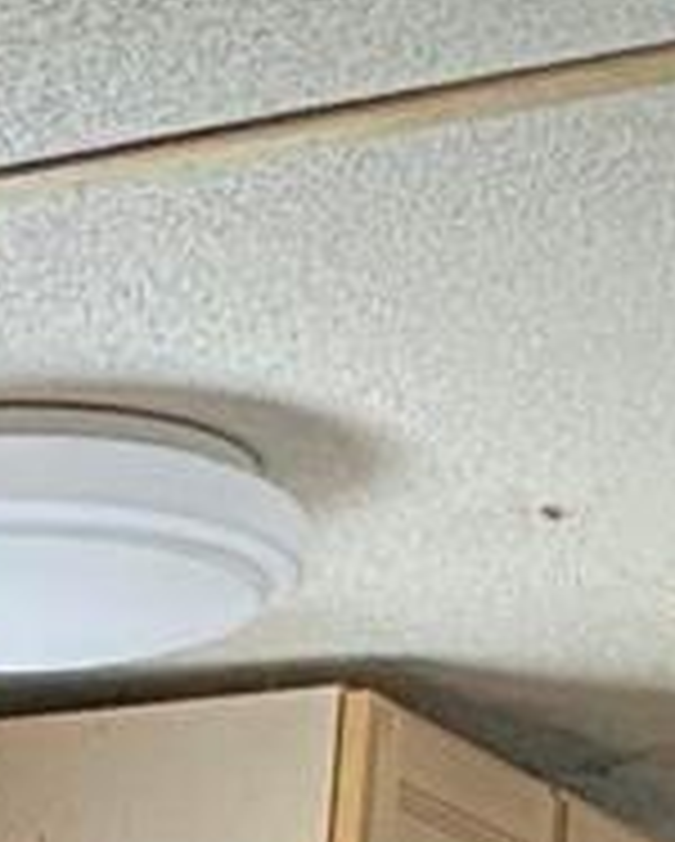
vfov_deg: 7.5
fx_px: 5186
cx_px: -927
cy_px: 2999
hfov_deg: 7.0
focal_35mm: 208
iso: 640
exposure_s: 1/30
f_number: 1.8
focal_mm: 4.25
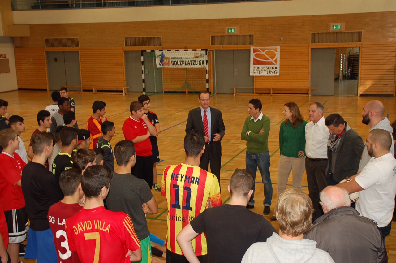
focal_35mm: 48
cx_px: 198
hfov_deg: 41.2
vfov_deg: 28.0
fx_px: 527
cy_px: 132
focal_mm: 32
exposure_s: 1/60
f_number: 4.2
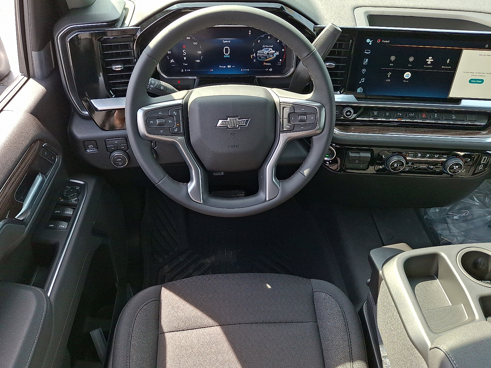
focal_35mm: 27
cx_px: 247
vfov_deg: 51.4
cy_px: 185
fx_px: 383
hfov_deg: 65.3
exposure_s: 1/233
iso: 30
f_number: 1.8
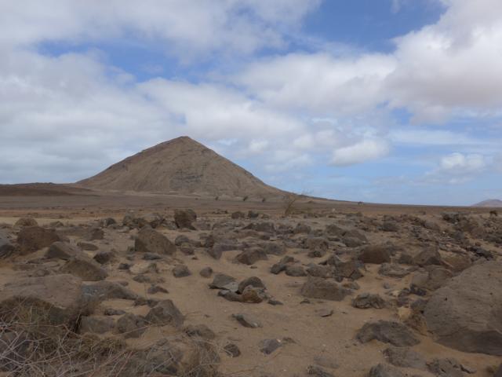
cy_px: 188
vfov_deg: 49.7
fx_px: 406
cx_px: 251
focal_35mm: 28
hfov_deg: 63.4
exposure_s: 1/1600
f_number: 3.2
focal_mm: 6
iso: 80
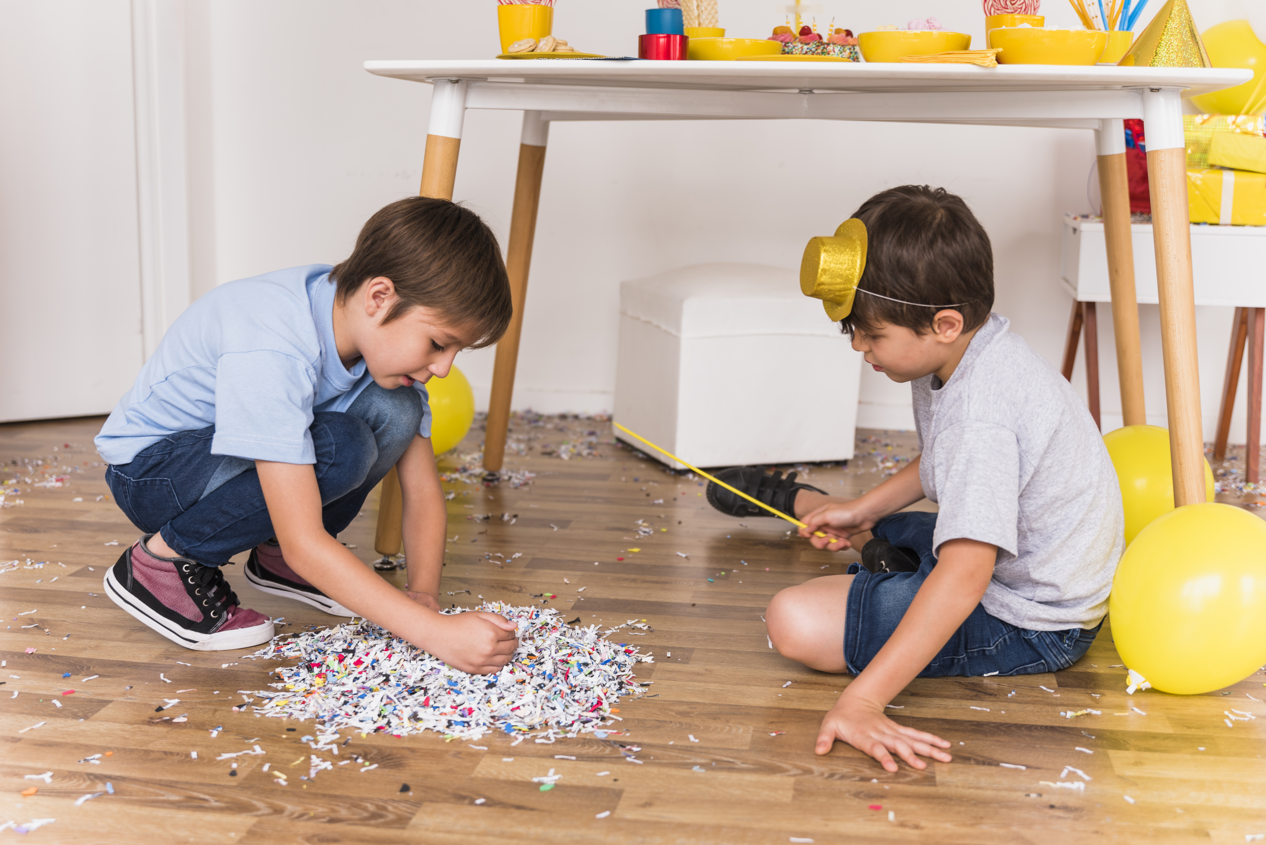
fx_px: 1548
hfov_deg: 44.5
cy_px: 422
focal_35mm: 44
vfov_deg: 30.5
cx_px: 633
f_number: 2.8
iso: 80
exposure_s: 1/125
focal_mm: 44
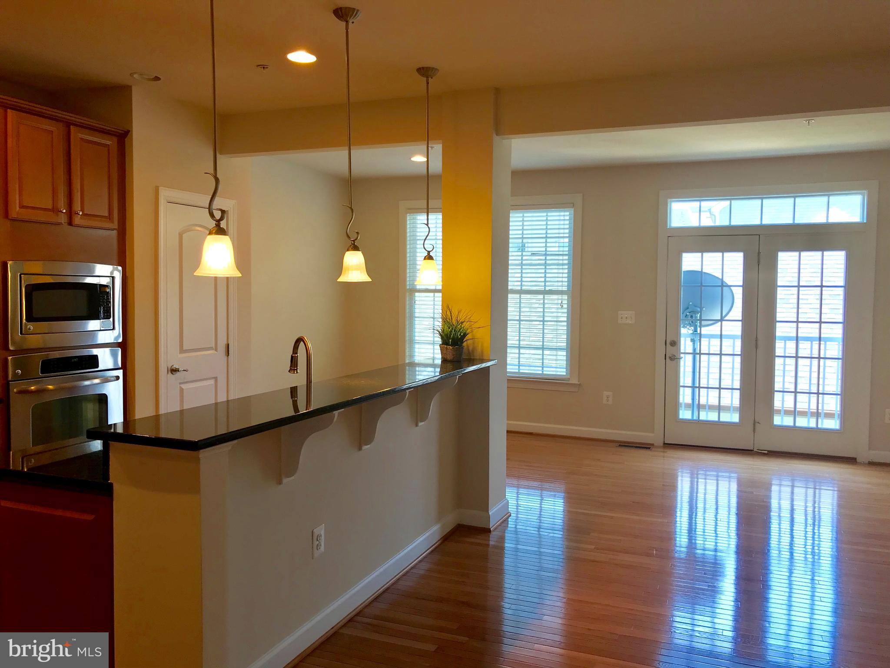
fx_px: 720
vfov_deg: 49.7
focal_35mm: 28
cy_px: 334
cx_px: 445
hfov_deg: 63.4
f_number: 1.8
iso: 25
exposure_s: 1/60
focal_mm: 3.99
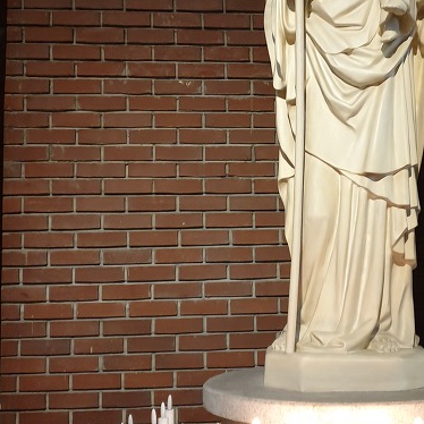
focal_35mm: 47
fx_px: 651
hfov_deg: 35.2
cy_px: 163
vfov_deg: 35.9
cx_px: 320
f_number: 1.5
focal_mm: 4.3
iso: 250
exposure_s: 1/30
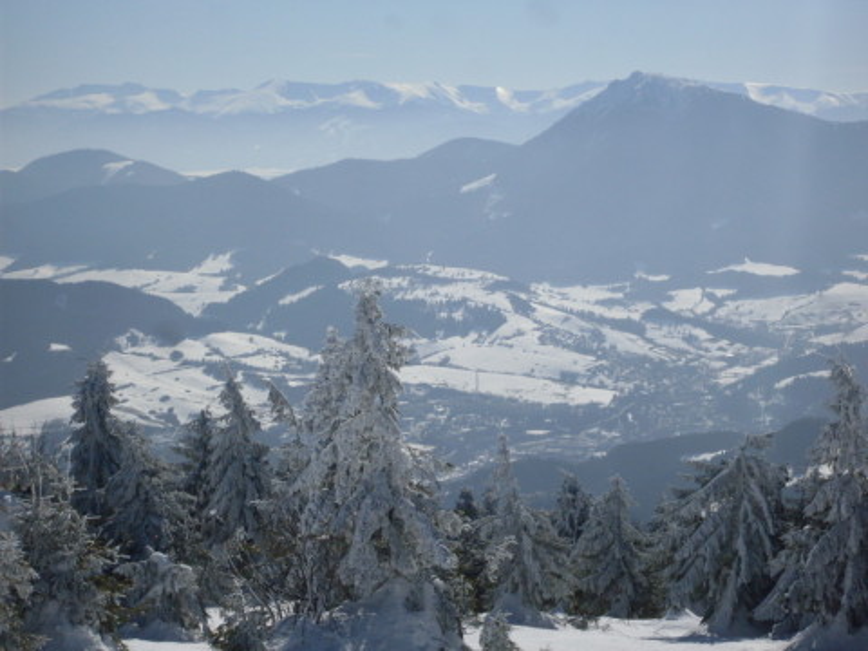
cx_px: 434
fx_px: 2859
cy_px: 326
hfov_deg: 17.3
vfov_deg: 13.0
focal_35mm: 114
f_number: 5.2
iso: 80
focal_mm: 18.9
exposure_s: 1/1500
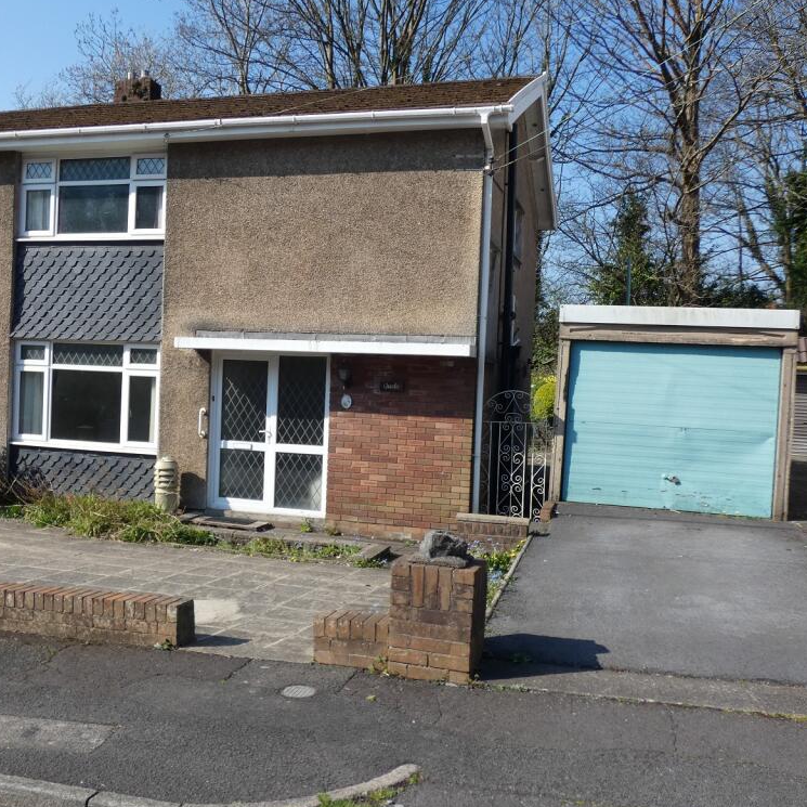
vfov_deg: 48.5
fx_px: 897
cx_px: 318
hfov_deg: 48.1
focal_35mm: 34
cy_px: 402
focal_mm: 5
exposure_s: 1/800
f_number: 3.2
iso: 80
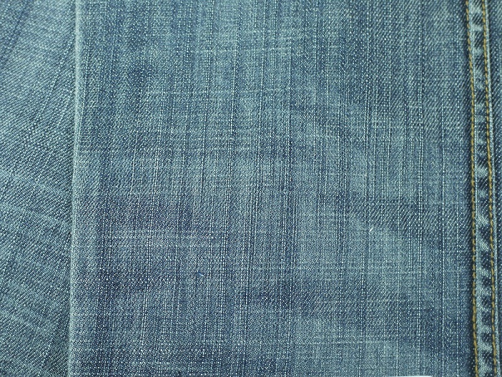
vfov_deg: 30.3
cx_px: 251
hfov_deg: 39.7
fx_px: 696
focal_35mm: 48
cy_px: 188
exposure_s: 1/10
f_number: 4.8
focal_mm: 24
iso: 400
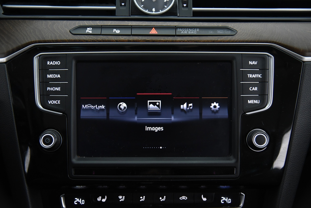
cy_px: 104
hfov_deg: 41.1
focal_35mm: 48
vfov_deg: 28.1
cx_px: 156
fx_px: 415
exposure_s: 1/40
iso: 4000
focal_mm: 48
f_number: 4
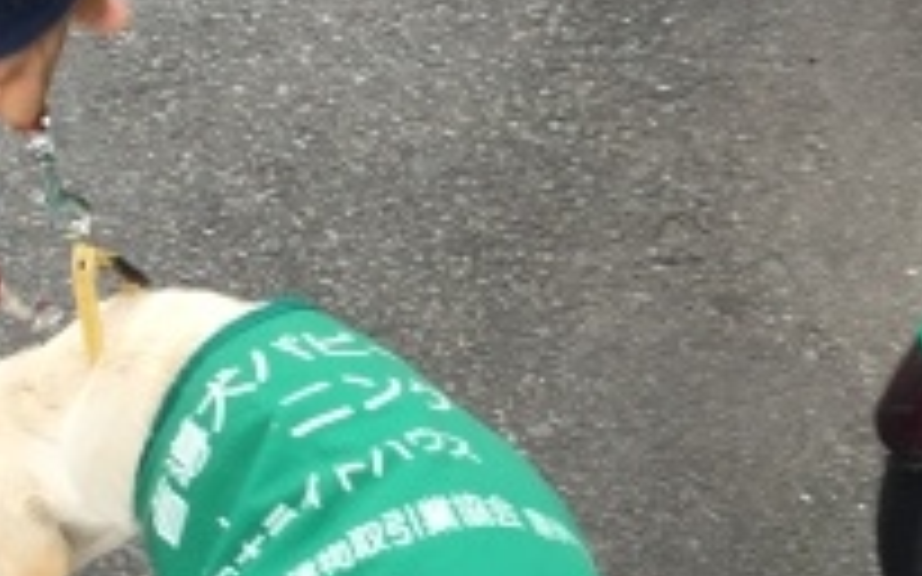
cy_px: 446
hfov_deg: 27.4
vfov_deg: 17.3
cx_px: 331
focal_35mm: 75
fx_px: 1884
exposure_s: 1/120
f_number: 2.2
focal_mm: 4.15
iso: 50
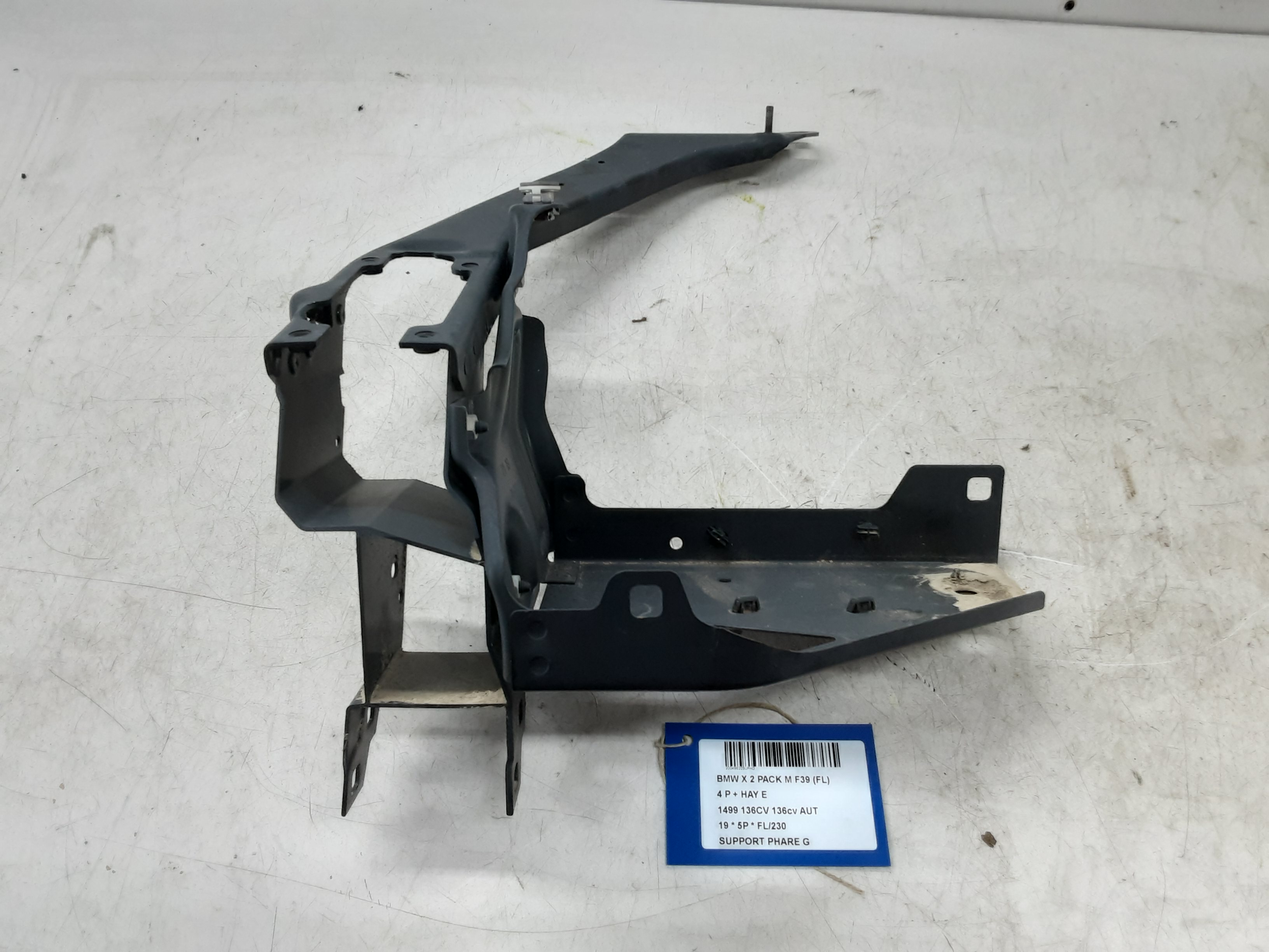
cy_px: 476
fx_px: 990
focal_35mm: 27
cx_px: 634
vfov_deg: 51.4
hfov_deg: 65.3
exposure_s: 1/50
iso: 80
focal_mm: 2.91
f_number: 1.9
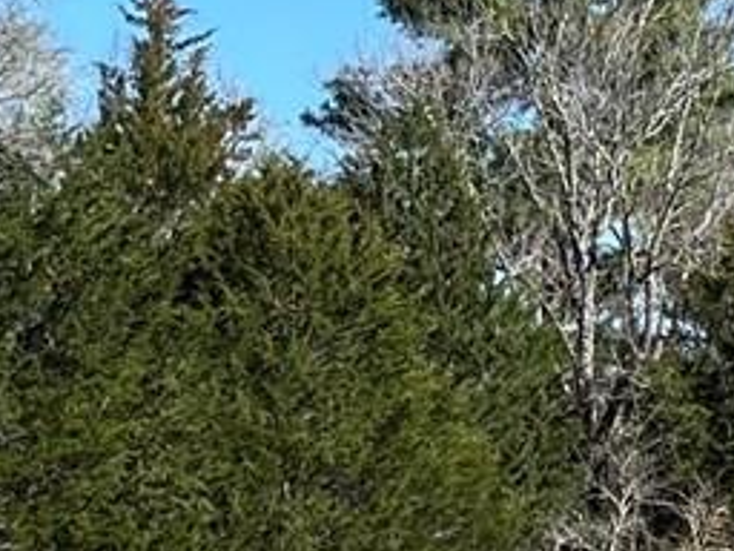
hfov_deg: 9.5
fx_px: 4410
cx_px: 450
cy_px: 281
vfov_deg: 7.1
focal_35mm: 208
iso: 50
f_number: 1.5
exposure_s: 1/3257
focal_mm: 5.7
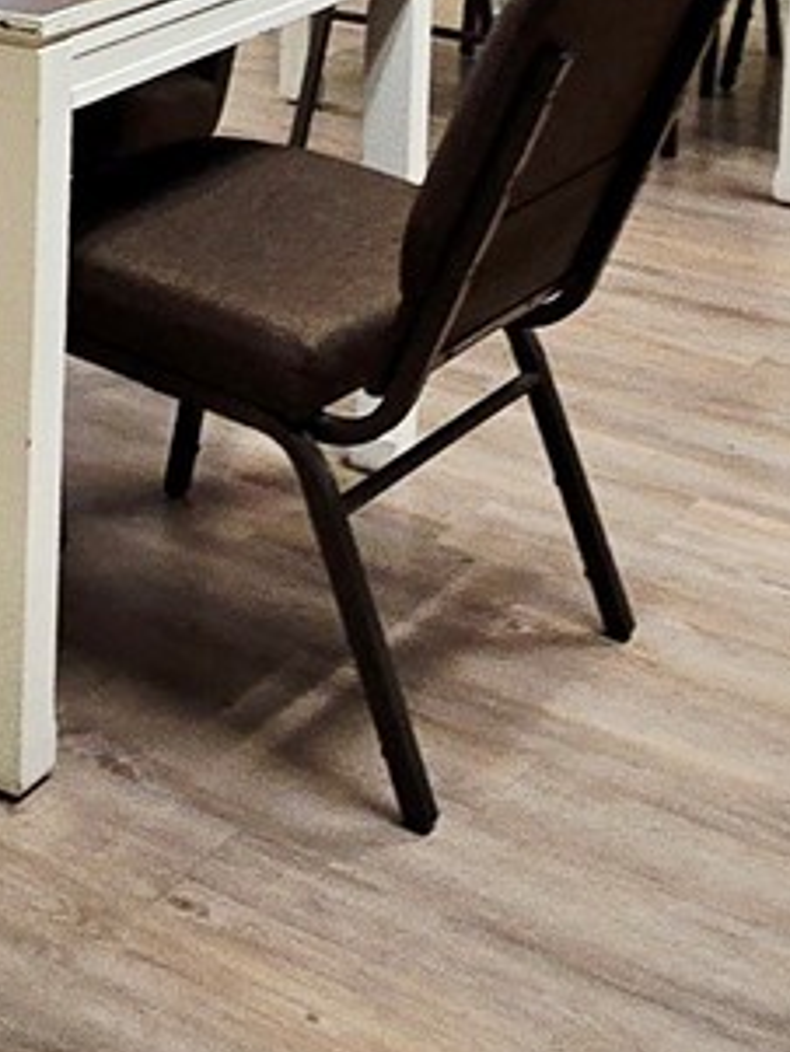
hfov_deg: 18.7
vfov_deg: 25.1
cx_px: -419
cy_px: -245
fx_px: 2098
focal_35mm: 69
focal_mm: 2.2
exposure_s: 1/60.2
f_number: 2.2
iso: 80
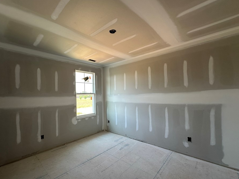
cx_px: 108
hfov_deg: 94.2
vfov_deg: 78.0
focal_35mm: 16
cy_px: 95
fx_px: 110
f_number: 2.2
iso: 50
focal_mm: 2.22
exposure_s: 1/99
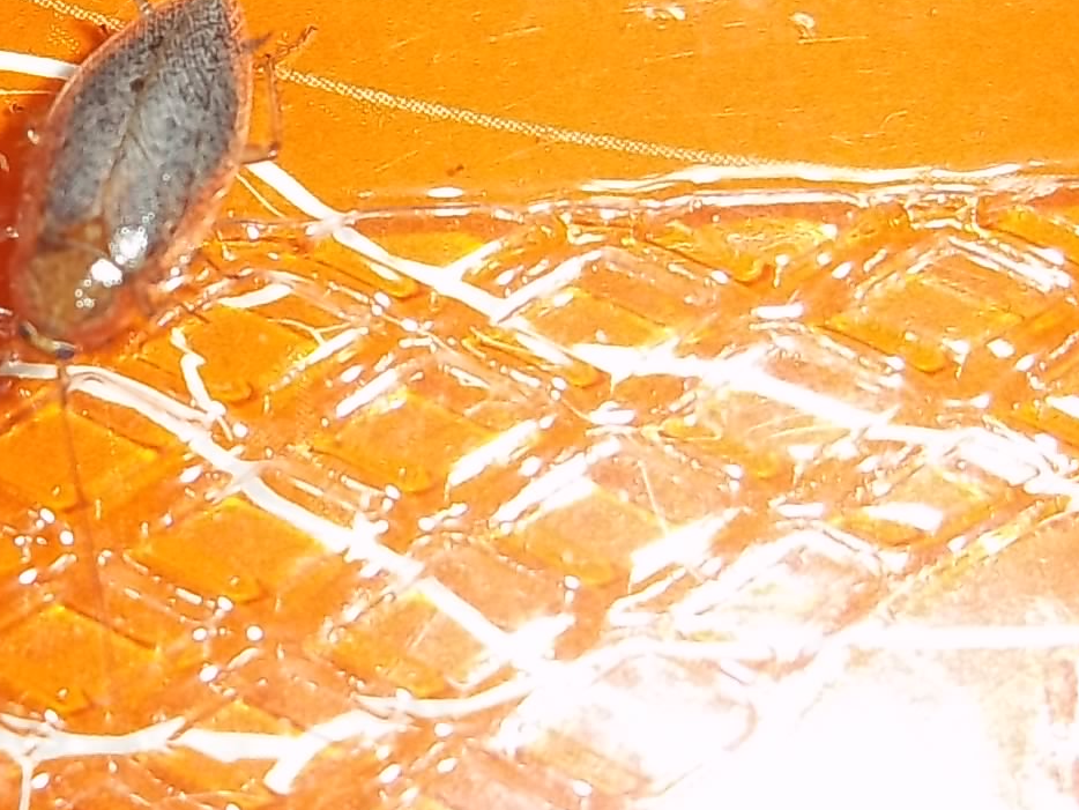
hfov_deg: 17.4
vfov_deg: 13.3
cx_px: 55
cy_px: 122
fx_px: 3461
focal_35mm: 111
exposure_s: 1/30
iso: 80
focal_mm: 6.5
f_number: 3.1
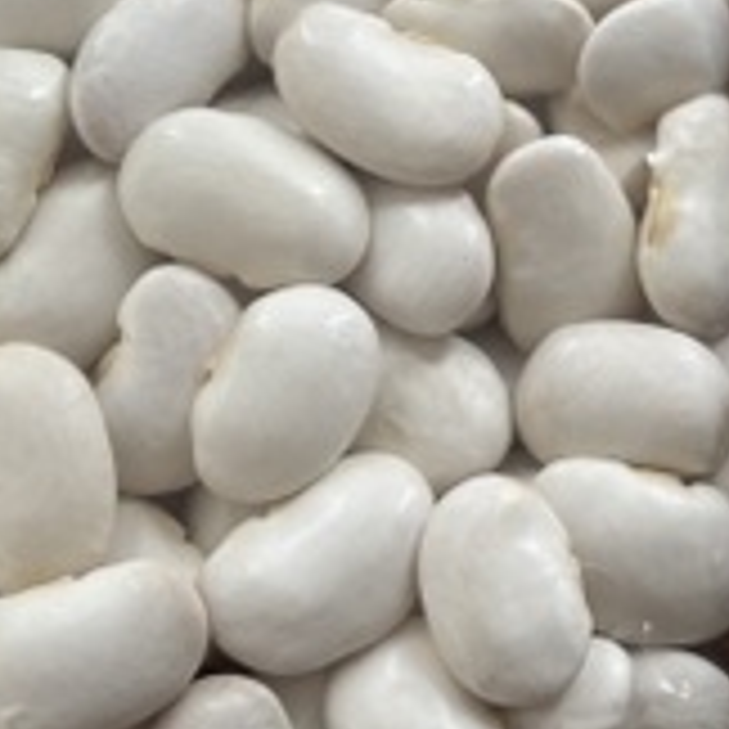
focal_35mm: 136
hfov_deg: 12.7
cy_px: 135
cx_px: 752
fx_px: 3240
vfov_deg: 12.8
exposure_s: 1/40
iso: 200
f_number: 1.6
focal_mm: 5.96
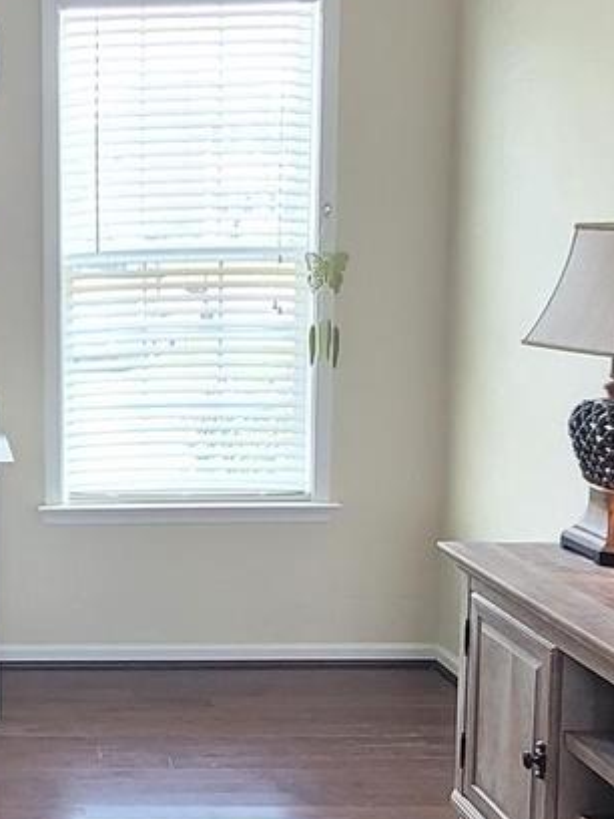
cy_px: 432
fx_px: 1159
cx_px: -122
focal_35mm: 49
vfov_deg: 38.9
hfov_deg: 26.4
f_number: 2.2
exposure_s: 1/60
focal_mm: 2.2
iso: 200
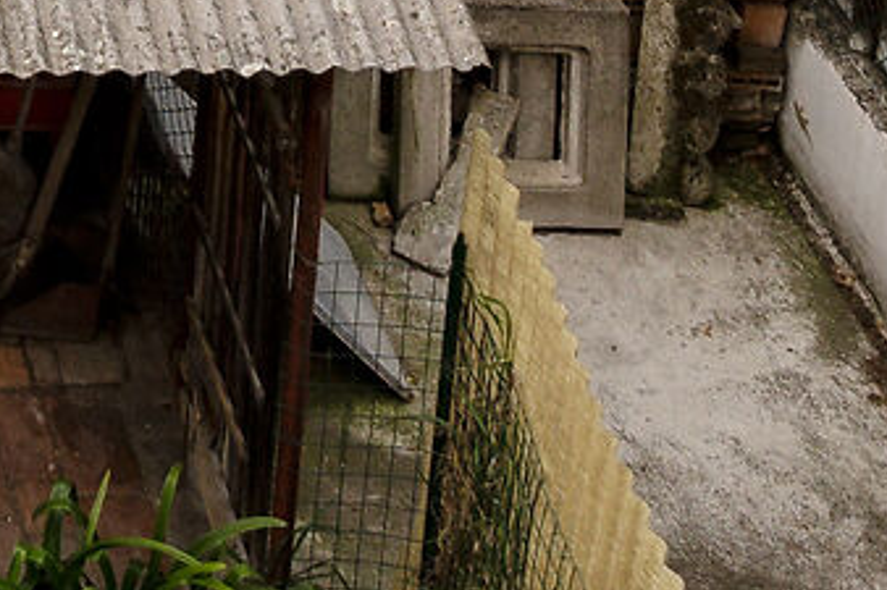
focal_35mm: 128
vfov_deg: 8.6
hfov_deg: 14.5
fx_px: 3152
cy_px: -1253
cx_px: -593
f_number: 3.5
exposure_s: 1/125
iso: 100
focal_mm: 12
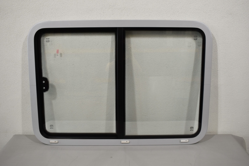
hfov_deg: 59.5
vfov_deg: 41.7
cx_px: 124
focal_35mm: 32
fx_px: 218
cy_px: 83
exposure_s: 1/125
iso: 400
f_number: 5.6
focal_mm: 21
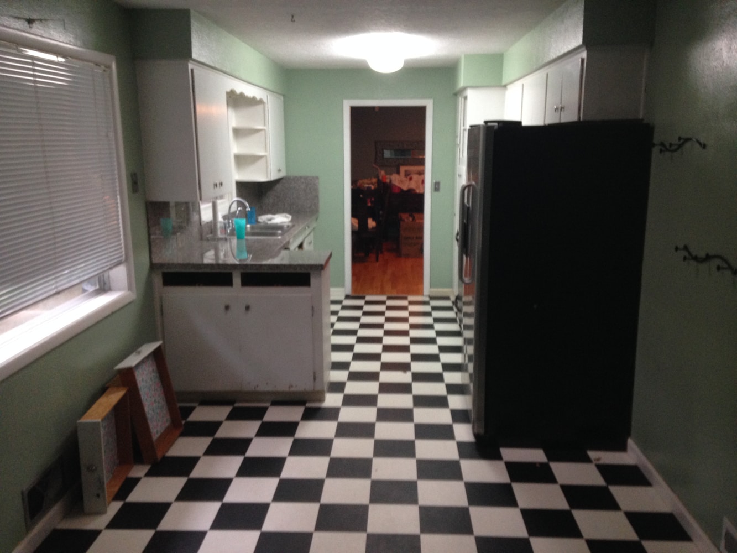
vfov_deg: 43.0
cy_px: 276
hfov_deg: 55.3
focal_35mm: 33
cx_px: 368
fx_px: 703
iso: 200
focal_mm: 4.12
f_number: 2.4
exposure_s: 1/20
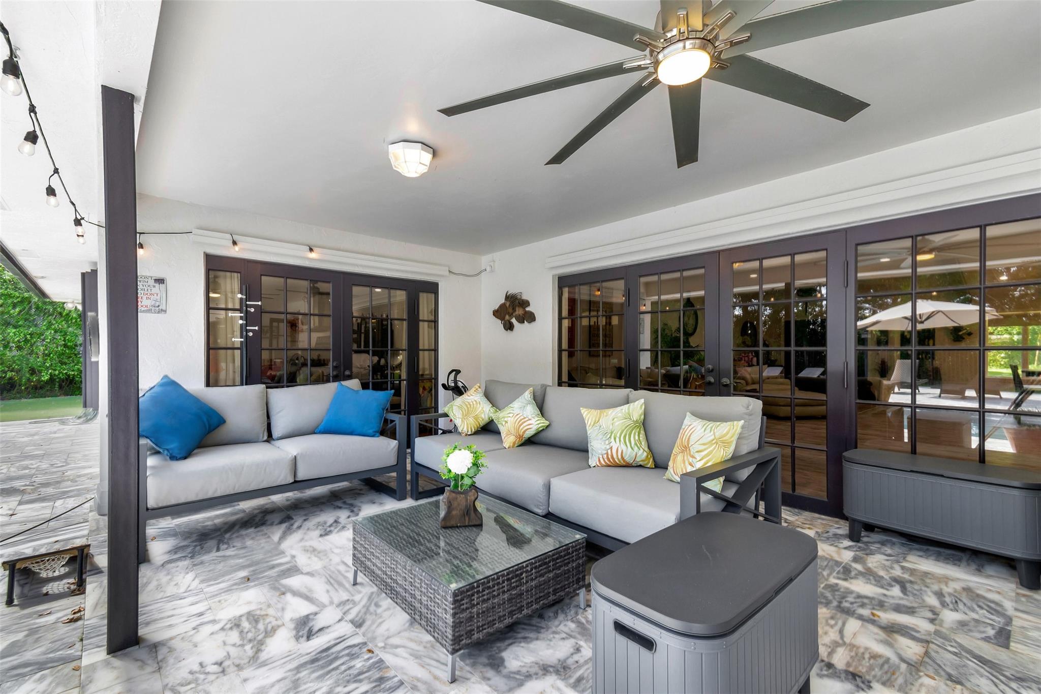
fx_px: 434
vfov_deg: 77.3
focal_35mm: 15
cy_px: 347
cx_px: 520
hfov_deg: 100.4
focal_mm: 10
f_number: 8
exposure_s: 1/125
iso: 500
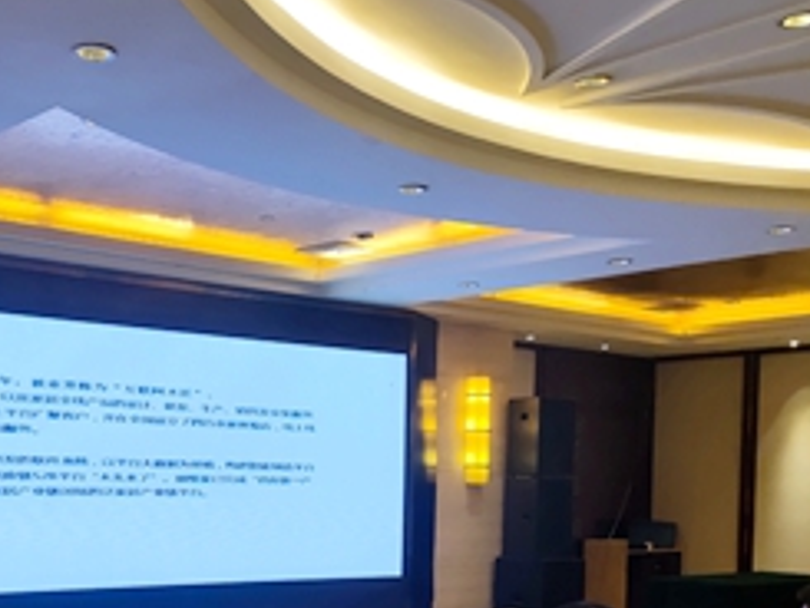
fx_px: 1100
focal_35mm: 47
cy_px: 517
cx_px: 152
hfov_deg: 38.7
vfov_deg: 29.9
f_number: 1.79
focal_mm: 4.76
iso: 469
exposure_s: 1/100
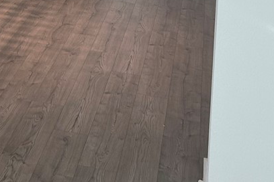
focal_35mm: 106
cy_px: -207
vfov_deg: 11.4
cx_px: -29
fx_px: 807
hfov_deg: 18.5
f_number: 1.5
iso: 40
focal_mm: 5.7
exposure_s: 1/120
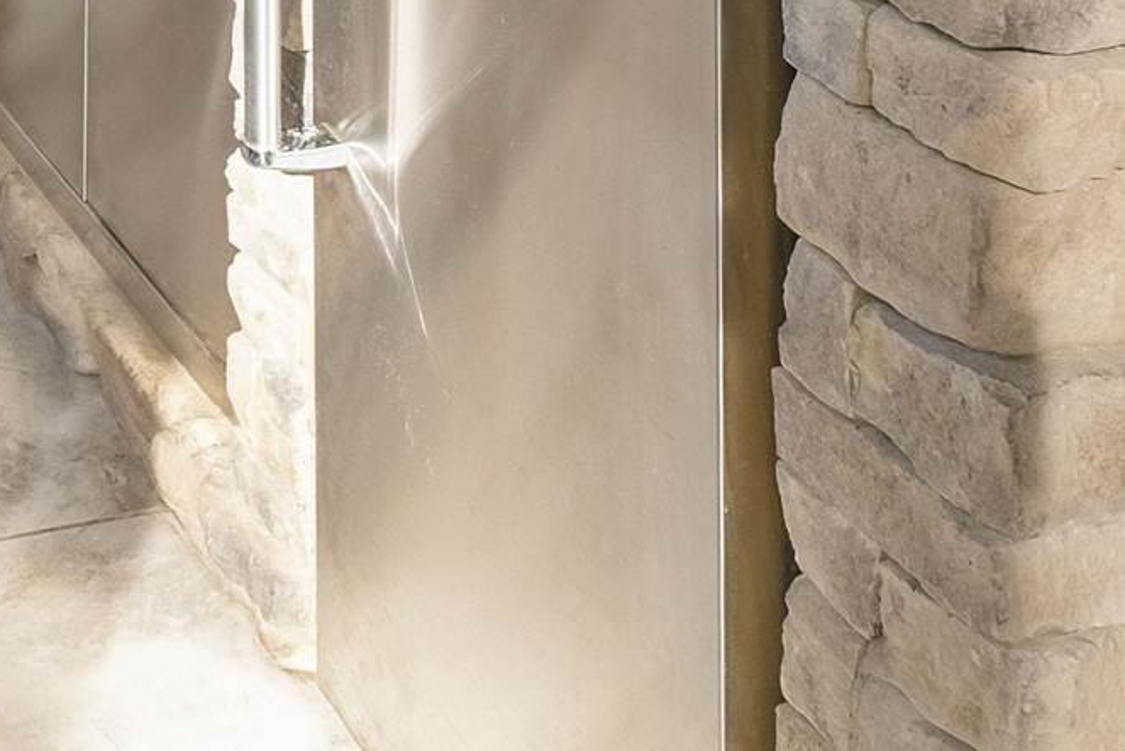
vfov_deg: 14.3
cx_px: -47
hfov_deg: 25.7
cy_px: -897
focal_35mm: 74
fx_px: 2313
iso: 800
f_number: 8
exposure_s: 1/5
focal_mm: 10.5
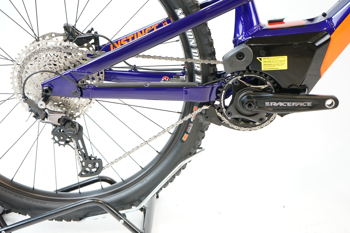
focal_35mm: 55
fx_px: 535
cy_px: 116
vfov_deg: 24.6
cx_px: 175
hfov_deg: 36.2
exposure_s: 1/200
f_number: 5
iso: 2500
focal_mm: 55
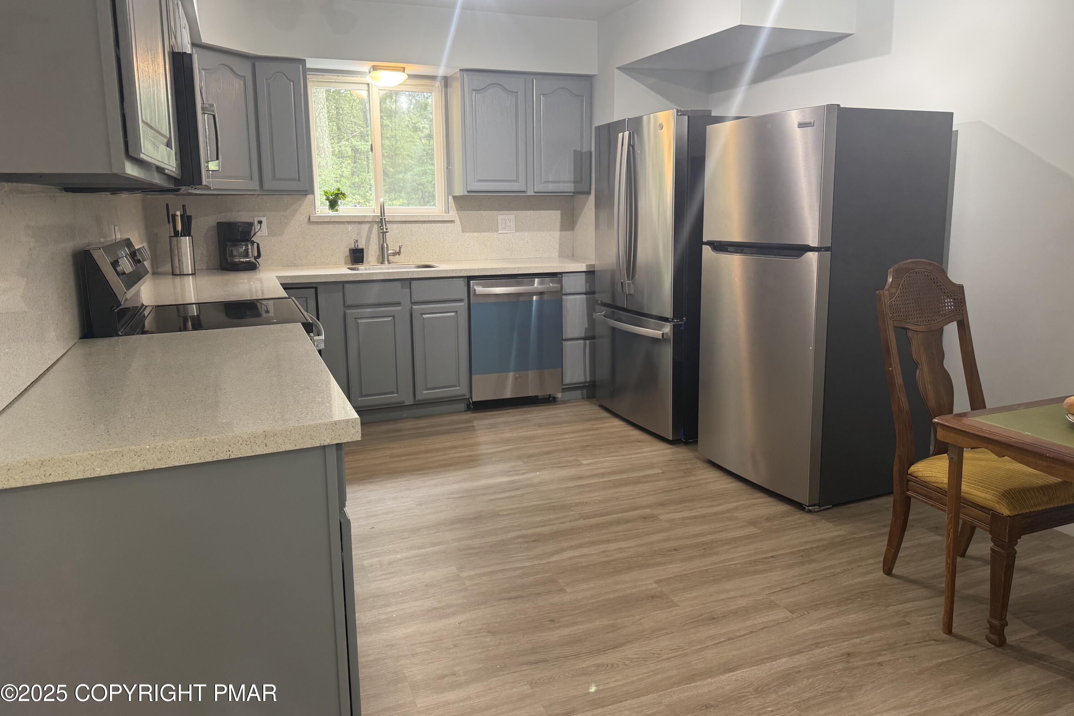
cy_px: 327
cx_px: 537
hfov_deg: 71.5
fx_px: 746
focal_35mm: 25
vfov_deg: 51.2
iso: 100
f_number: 1.78
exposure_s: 1/60
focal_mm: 6.76
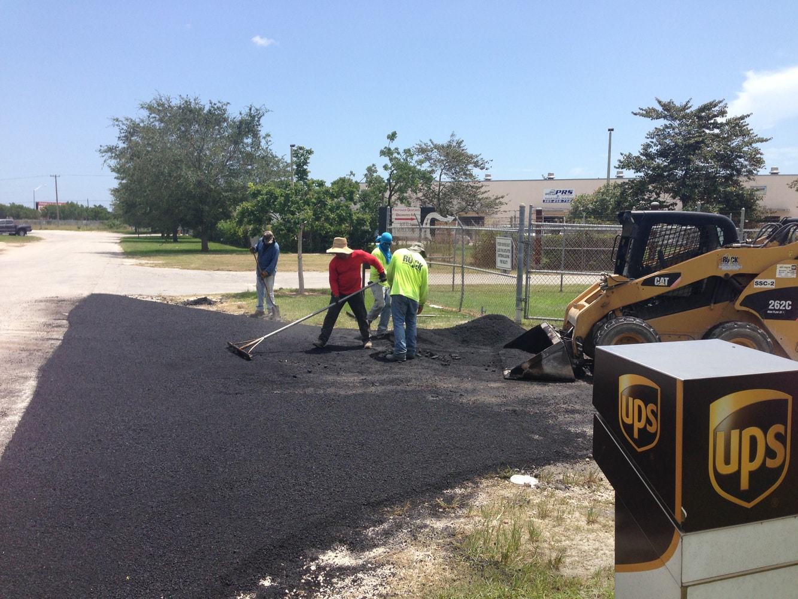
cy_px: 300
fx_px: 761
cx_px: 399
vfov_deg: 43.0
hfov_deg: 55.3
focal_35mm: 33
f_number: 2.4
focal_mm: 4.12
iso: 50
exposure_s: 1/1466
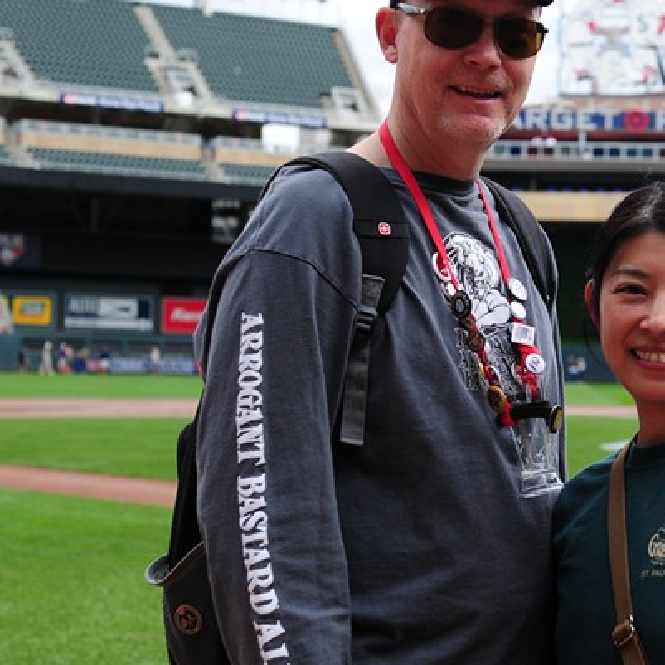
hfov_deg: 19.2
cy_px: 319
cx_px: 589
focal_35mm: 89
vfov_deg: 19.5
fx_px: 1934
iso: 400
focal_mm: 42
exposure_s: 1/1000
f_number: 4
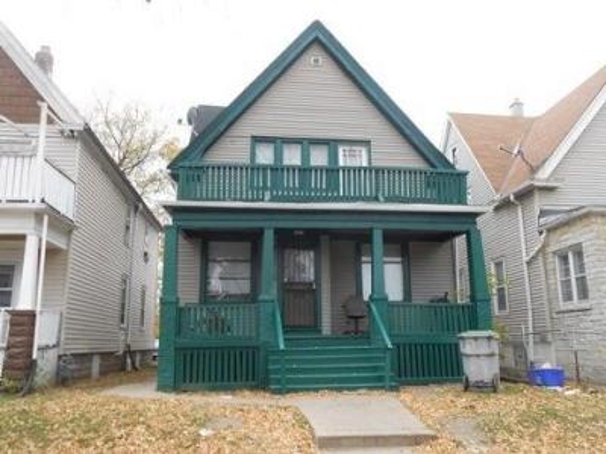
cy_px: 227
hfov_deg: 60.0
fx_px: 525
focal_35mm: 30
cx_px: 303
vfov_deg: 46.8
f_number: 3.8
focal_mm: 5.3
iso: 80
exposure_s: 1/60
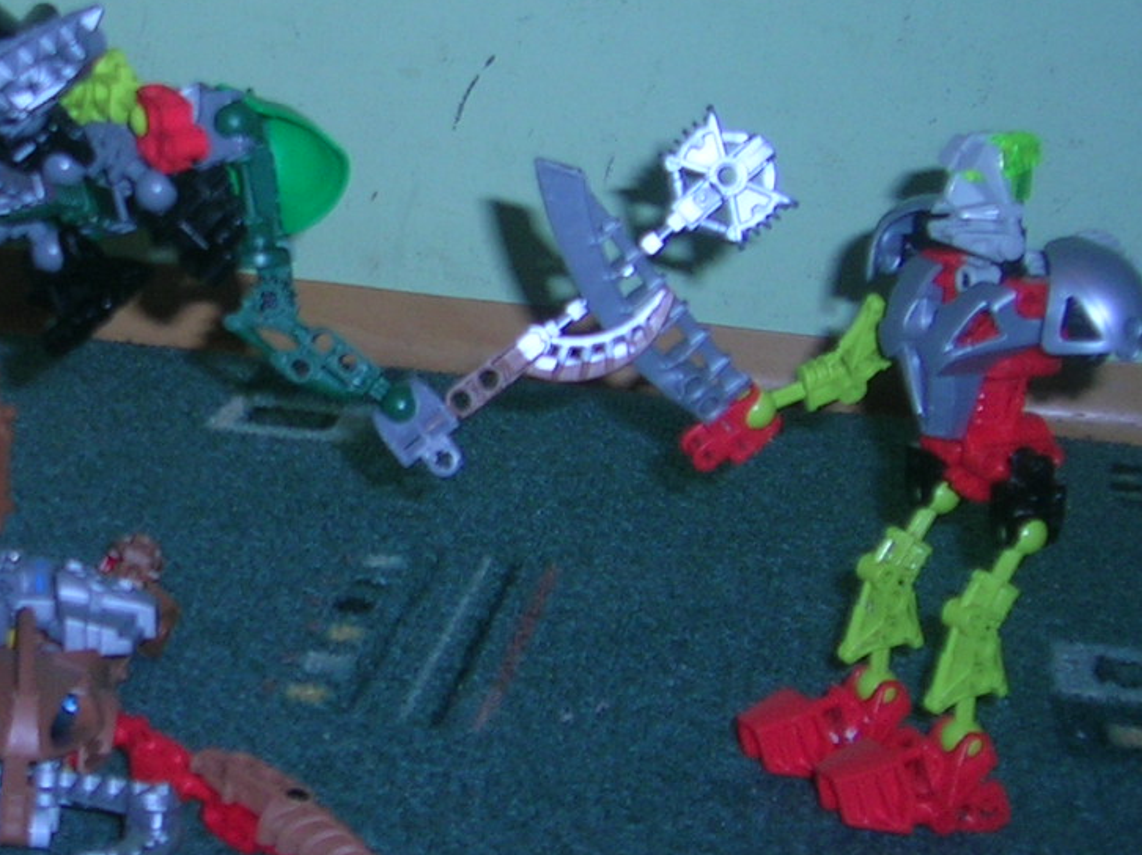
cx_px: 11
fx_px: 3199
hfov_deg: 19.7
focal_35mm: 97
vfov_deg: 15.2
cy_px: 393
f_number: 3
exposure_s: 1/60.1
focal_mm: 6.7
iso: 50
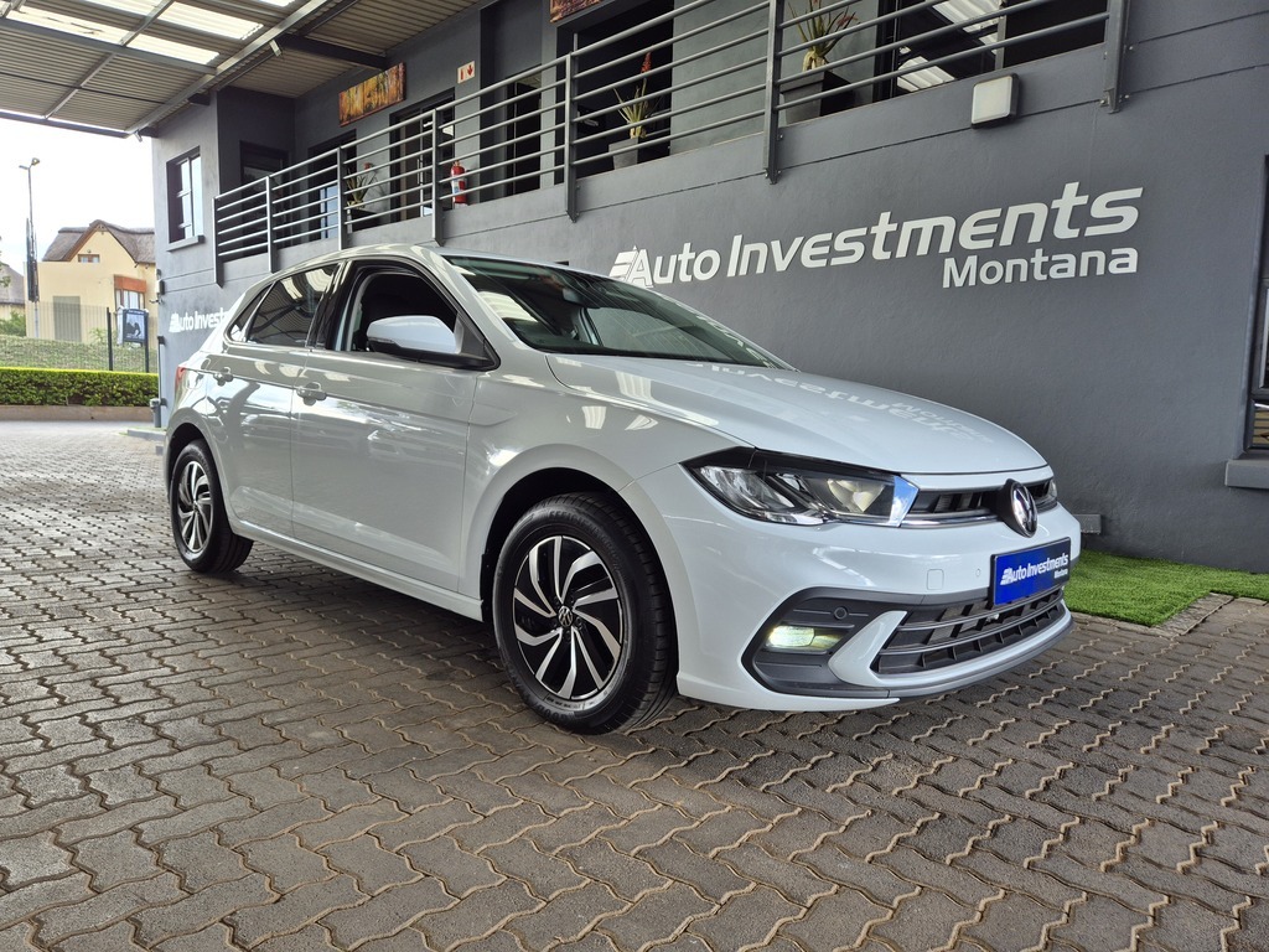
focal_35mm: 23
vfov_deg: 58.9
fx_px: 843
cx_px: 634
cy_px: 476
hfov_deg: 73.9
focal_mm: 5.4
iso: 40
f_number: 1.8
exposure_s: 1/180
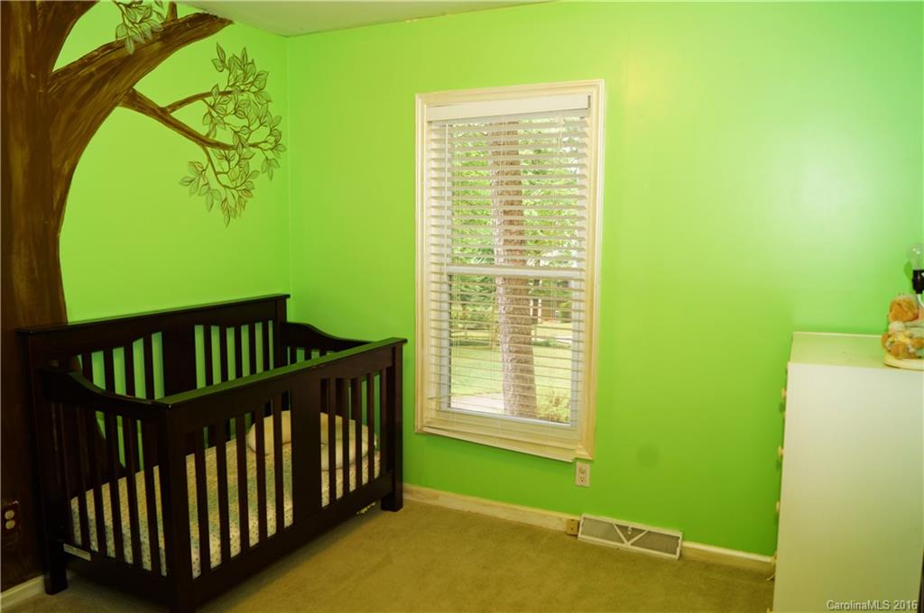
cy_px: 306
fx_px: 692
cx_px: 462
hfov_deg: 67.4
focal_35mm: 27
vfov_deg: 47.8
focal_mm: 18
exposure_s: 1/2.5
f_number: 6.3
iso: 100
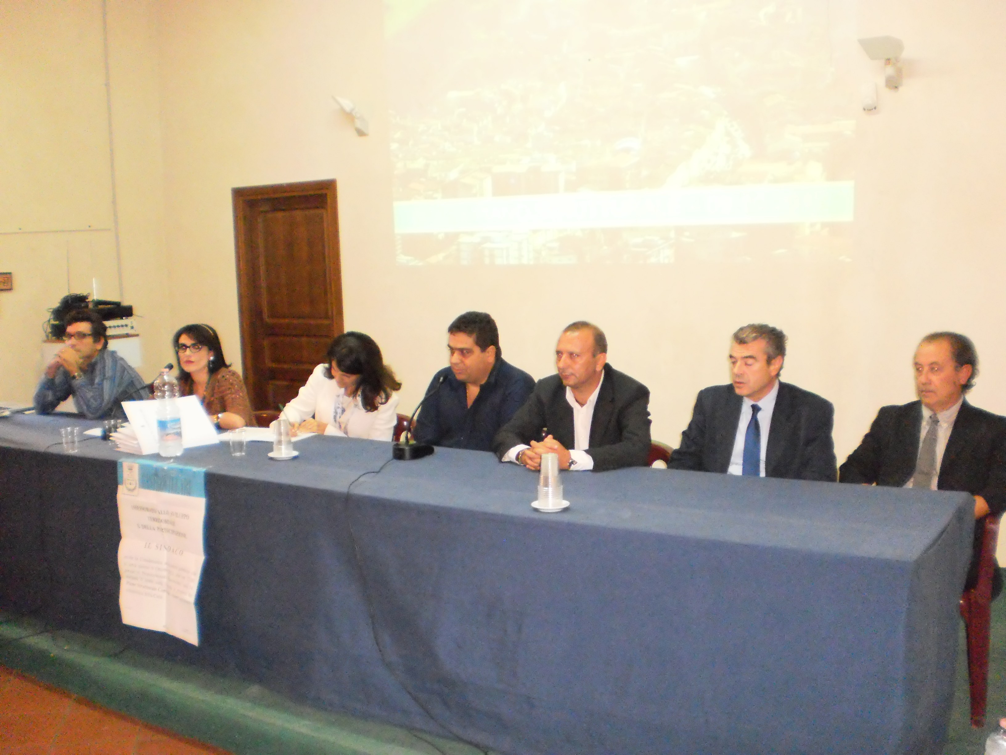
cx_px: 503
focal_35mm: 36
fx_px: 1046
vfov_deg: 39.7
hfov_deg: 51.4
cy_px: 378
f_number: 3.1
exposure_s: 1/30
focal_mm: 6.3
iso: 800
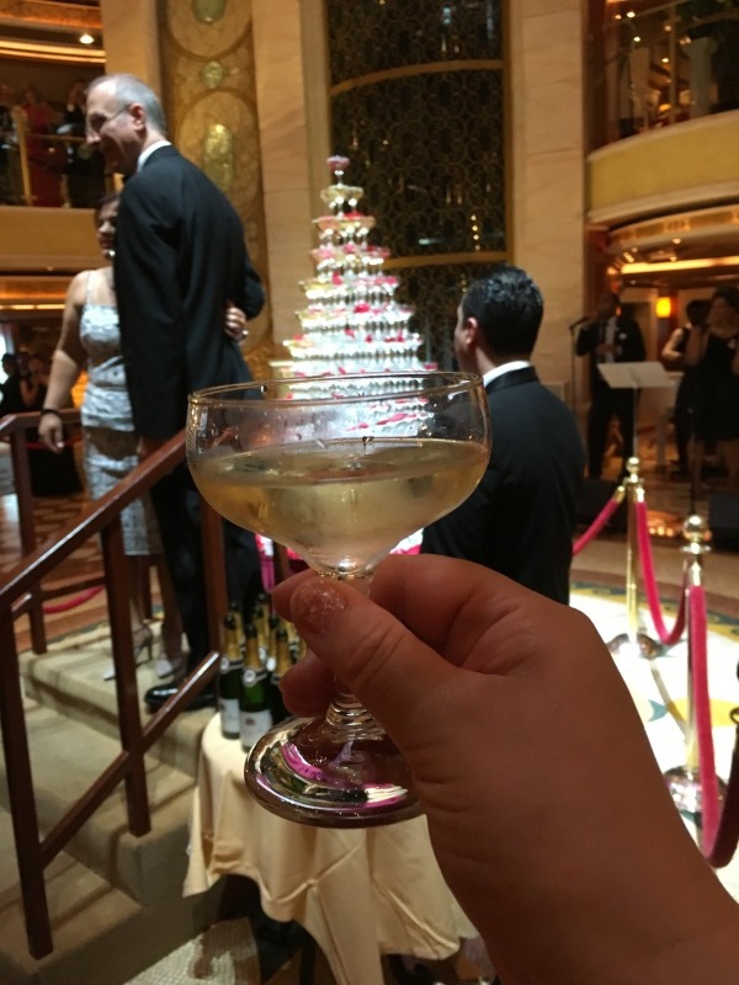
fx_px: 825
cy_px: 492
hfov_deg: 48.2
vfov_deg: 61.7
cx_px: 370
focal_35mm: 29
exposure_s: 1/30
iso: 200
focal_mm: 4.15
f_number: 2.2
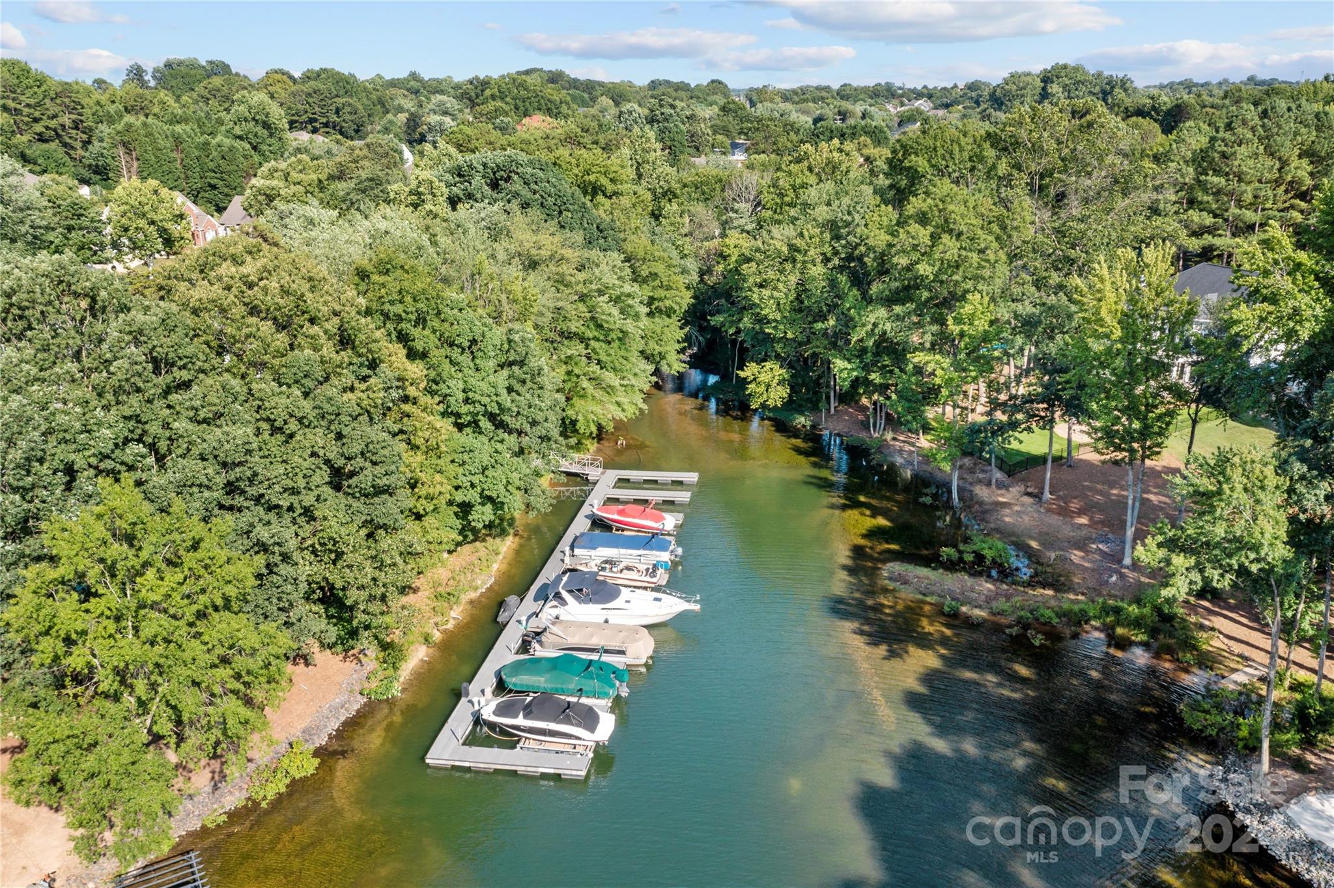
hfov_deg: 65.5
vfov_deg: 46.4
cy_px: 444
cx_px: 667
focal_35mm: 28
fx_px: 1037
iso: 100
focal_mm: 10.26
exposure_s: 1/400
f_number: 5.6
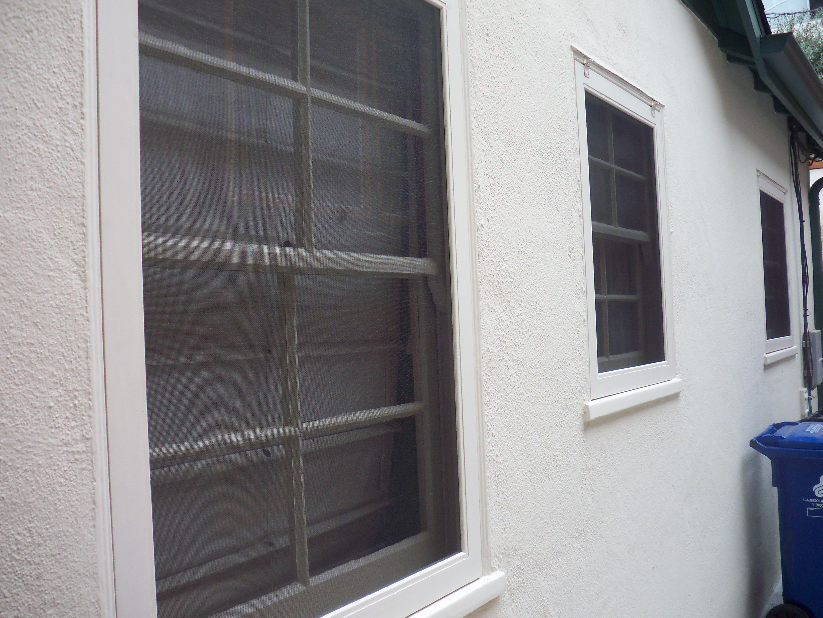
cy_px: 309
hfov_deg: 49.0
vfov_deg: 37.7
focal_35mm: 38
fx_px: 903
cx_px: 412
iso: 80
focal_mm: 6.3
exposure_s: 1/100
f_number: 3.5
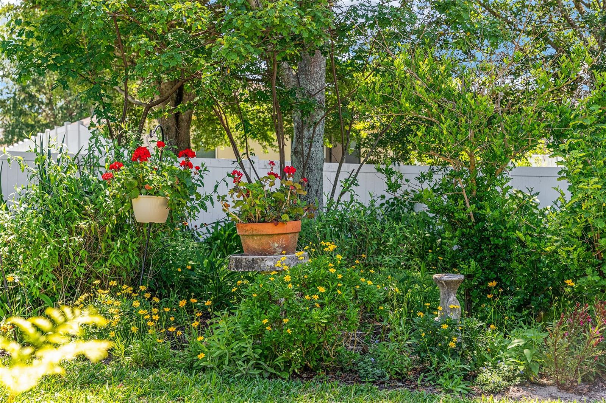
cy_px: 202
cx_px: 303
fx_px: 880
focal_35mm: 52
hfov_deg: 38.0
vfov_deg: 25.8
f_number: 5.6
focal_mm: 52.3
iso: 1000
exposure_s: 1/640
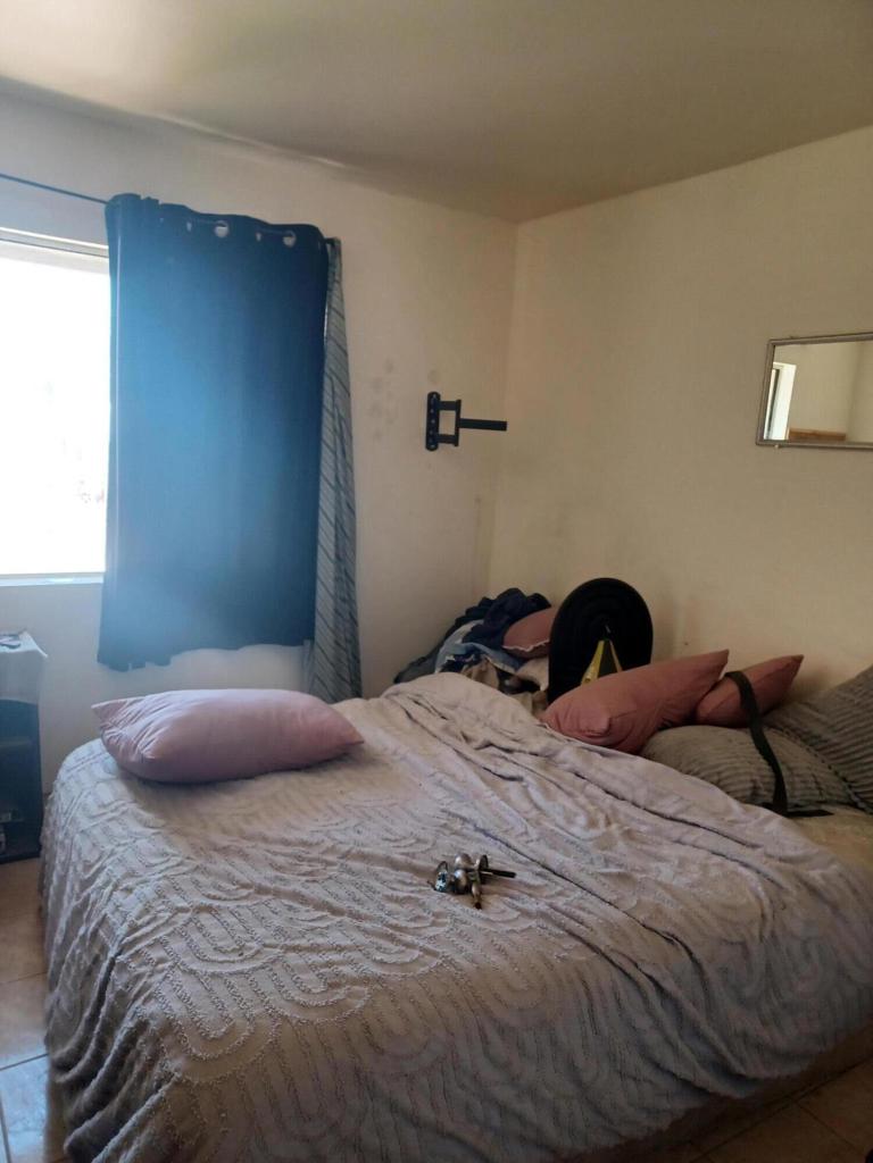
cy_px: 582
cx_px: 436
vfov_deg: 69.4
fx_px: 841
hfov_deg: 54.9
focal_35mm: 25
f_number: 1.8
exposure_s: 1/60
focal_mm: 4.6
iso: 250
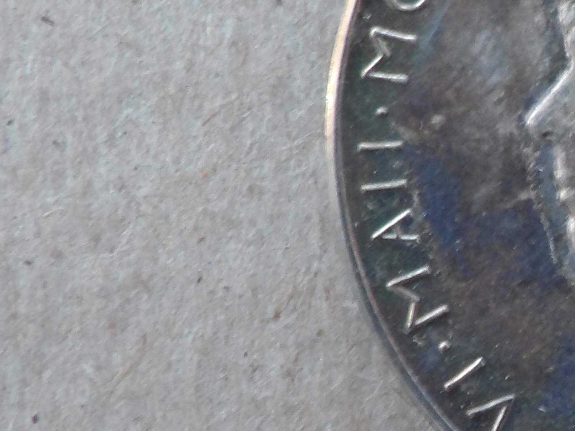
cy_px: 175
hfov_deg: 13.3
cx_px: 911
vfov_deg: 10.7
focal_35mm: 138
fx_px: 2292
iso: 200
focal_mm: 7.6
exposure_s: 1/16
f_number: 4.9
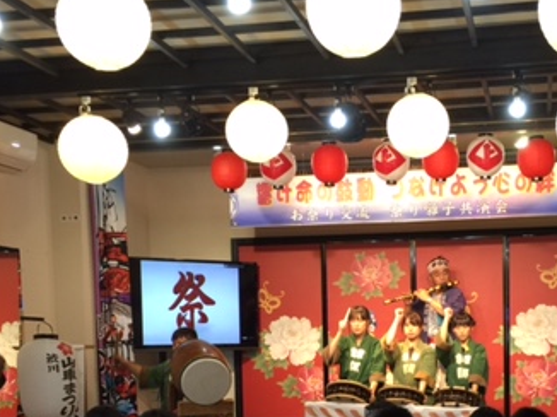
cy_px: 398
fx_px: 917
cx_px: 376
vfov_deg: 24.7
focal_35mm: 57
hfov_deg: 33.5
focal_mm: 4.15
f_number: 2.2
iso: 32
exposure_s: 1/15
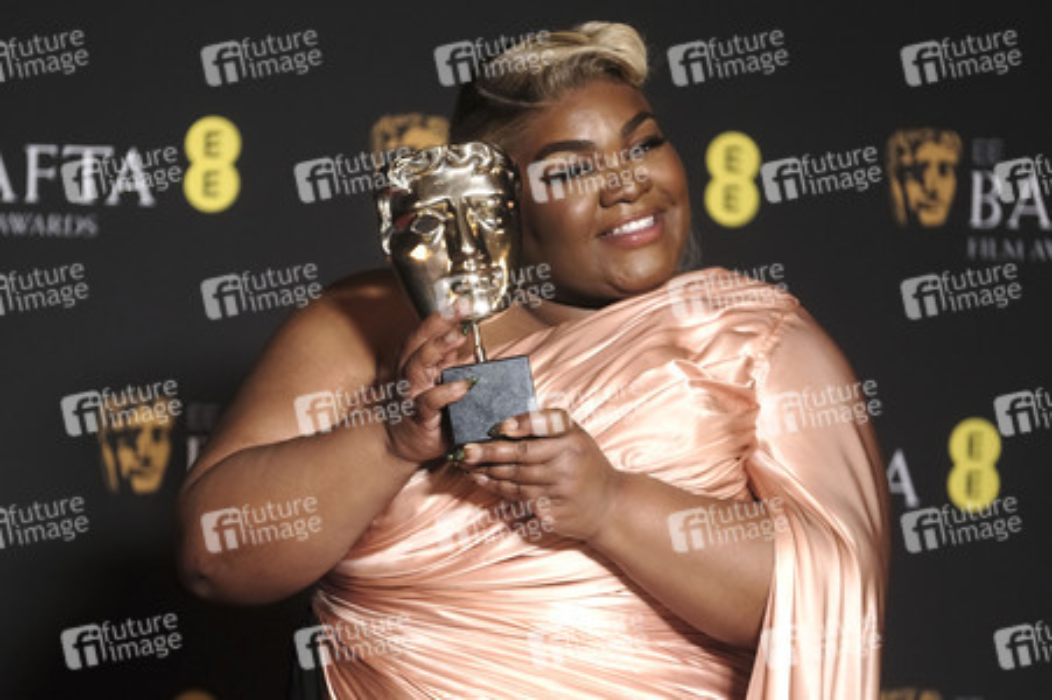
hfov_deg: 11.1
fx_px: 5431
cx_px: 526
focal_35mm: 186
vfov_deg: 7.4
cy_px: 350
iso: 1600
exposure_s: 1/250
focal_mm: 124.3
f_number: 2.8
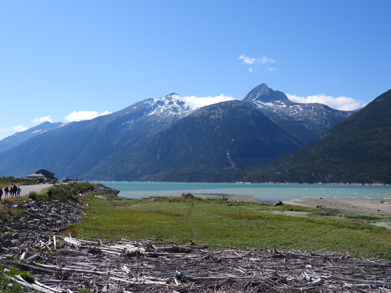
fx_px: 452
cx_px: 196
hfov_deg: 46.8
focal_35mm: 40
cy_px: 146
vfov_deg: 36.0
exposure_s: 1/1600
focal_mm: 7.1
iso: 100
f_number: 3.2
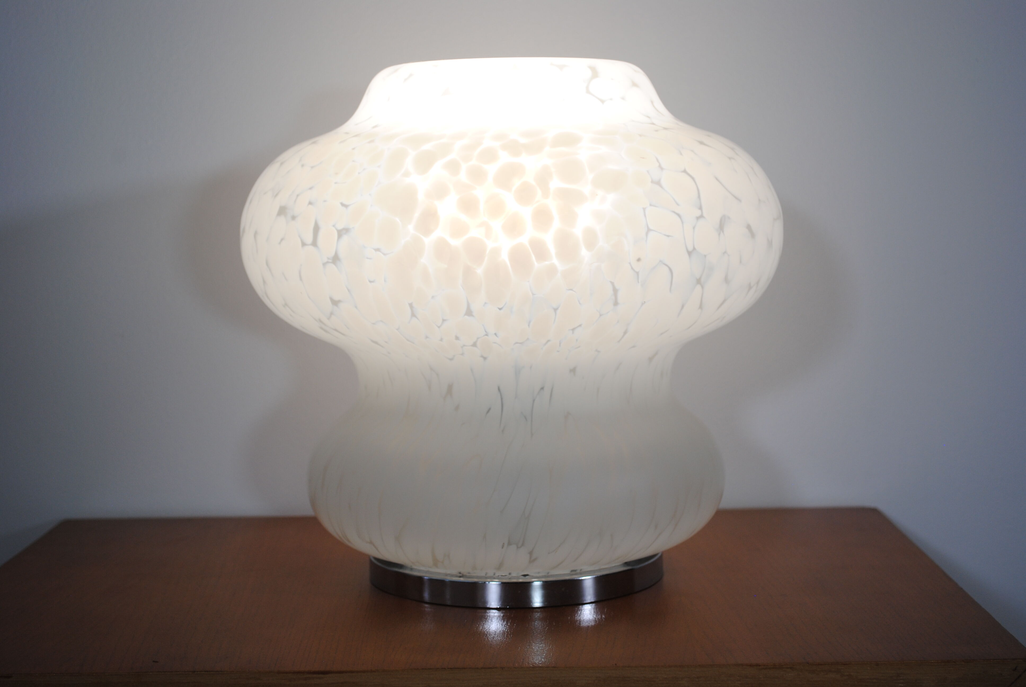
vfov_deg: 22.7
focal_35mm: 60
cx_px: 513
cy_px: 344
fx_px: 1712
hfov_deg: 33.4
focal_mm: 40
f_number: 5.6
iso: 200
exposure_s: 1/125
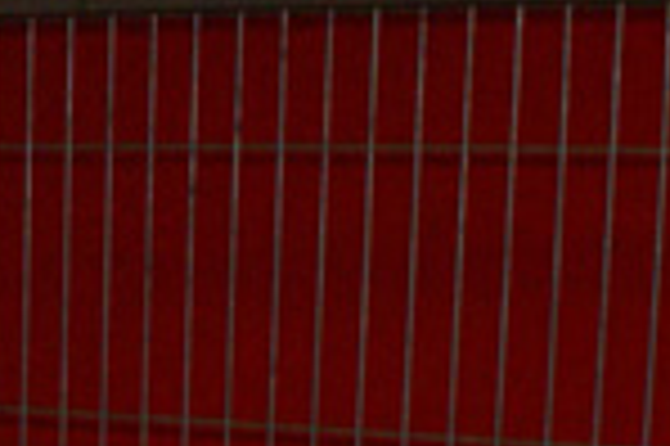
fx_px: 3309
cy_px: 1189
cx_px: -382
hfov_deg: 11.1
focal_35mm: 178
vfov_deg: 7.1
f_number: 5.6
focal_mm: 22
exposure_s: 1/60
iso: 400
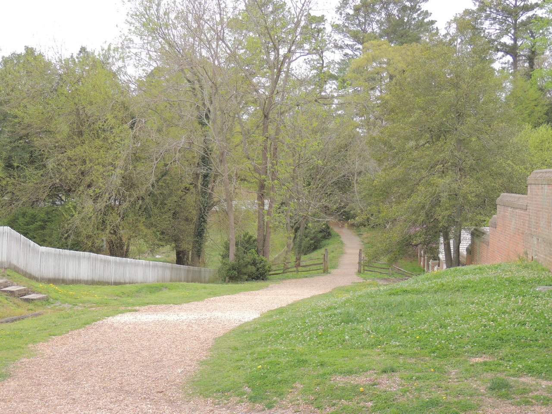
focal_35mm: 55
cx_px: 276
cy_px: 207
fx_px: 877
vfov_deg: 26.6
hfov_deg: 34.9
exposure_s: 1/160
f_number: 3.7
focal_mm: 9.8
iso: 100
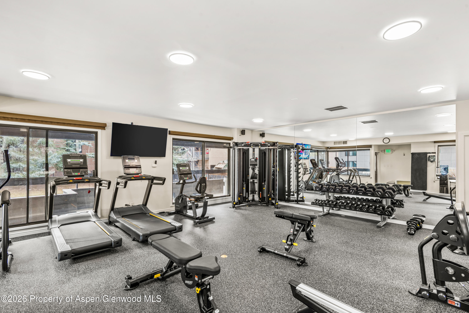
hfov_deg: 93.3
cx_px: 234
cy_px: 156
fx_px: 222
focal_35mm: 17
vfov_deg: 70.5
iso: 400
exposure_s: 1/3
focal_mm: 17
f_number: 10
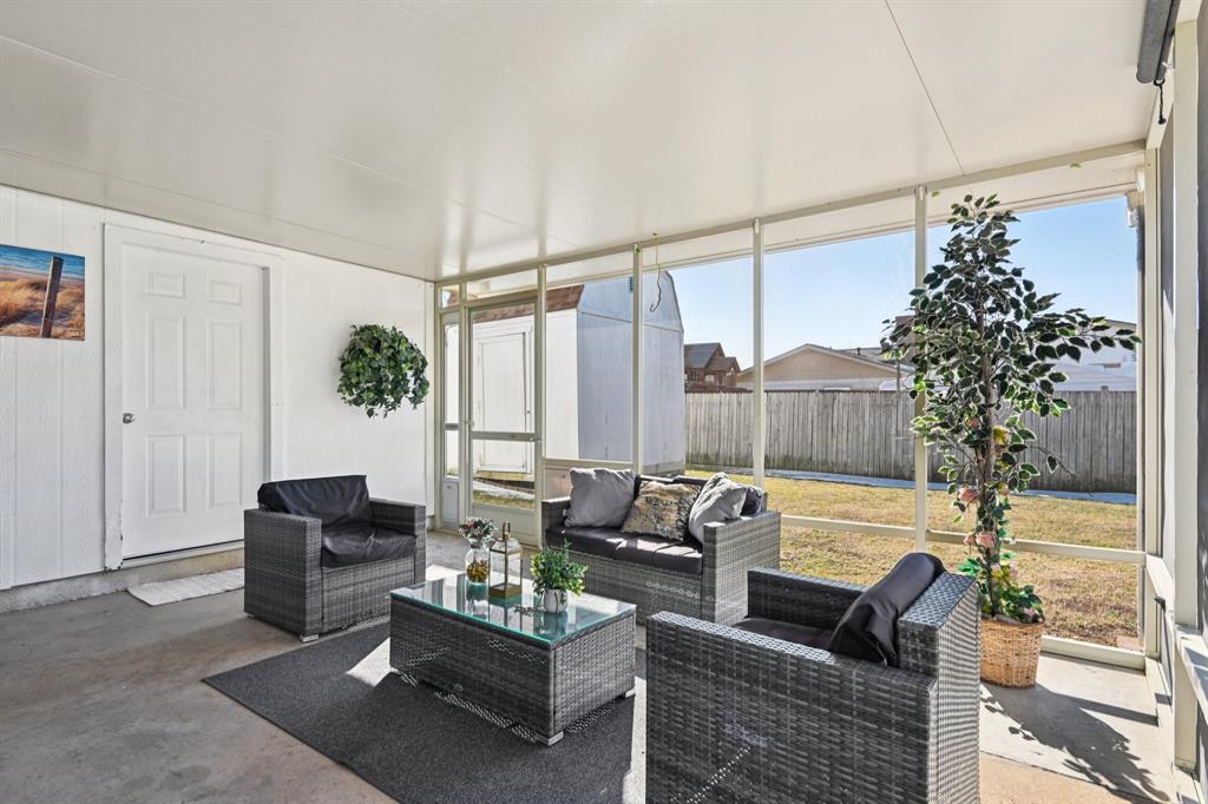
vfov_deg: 64.5
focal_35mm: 19
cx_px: 604
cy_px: 402
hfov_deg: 86.9
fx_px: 637
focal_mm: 19
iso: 400
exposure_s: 1/320
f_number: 8
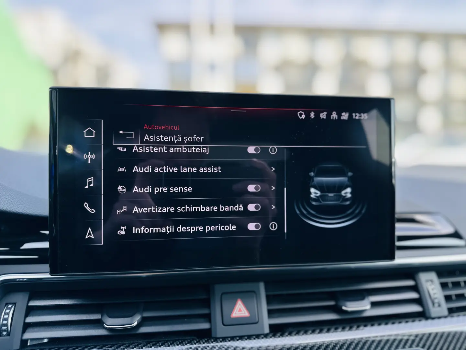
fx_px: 323
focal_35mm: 24
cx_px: 233
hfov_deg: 71.6
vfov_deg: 56.8
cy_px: 175
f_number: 1.78
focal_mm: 6.86
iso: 80
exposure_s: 1/467
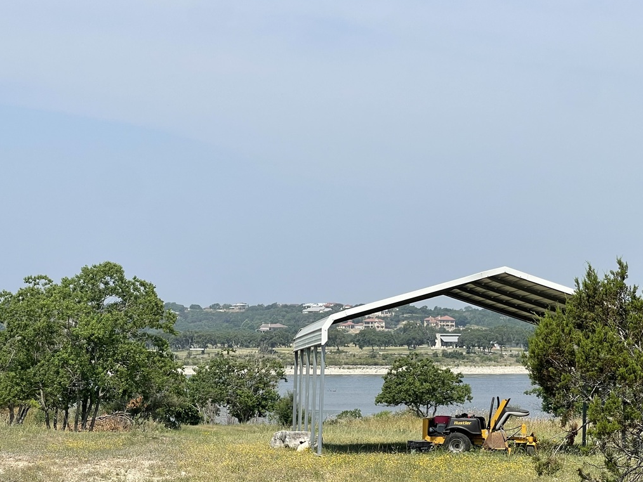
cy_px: 313
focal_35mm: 91
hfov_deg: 21.5
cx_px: 385
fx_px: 1691
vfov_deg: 16.2
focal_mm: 7.5
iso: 20
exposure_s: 1/1429
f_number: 2.2
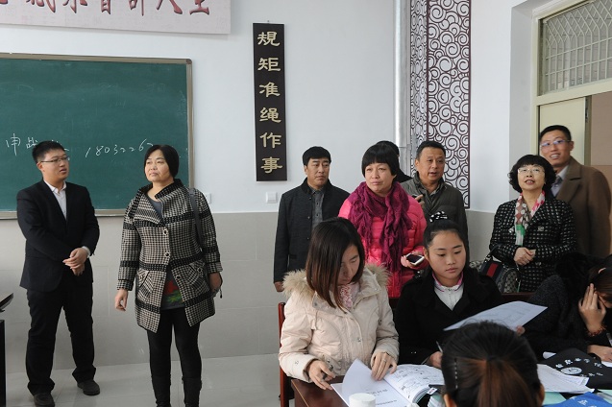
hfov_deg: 50.7
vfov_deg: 35.0
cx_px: 306
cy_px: 204
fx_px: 646
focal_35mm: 38
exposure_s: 1/50
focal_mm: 38
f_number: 7.1
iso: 2000
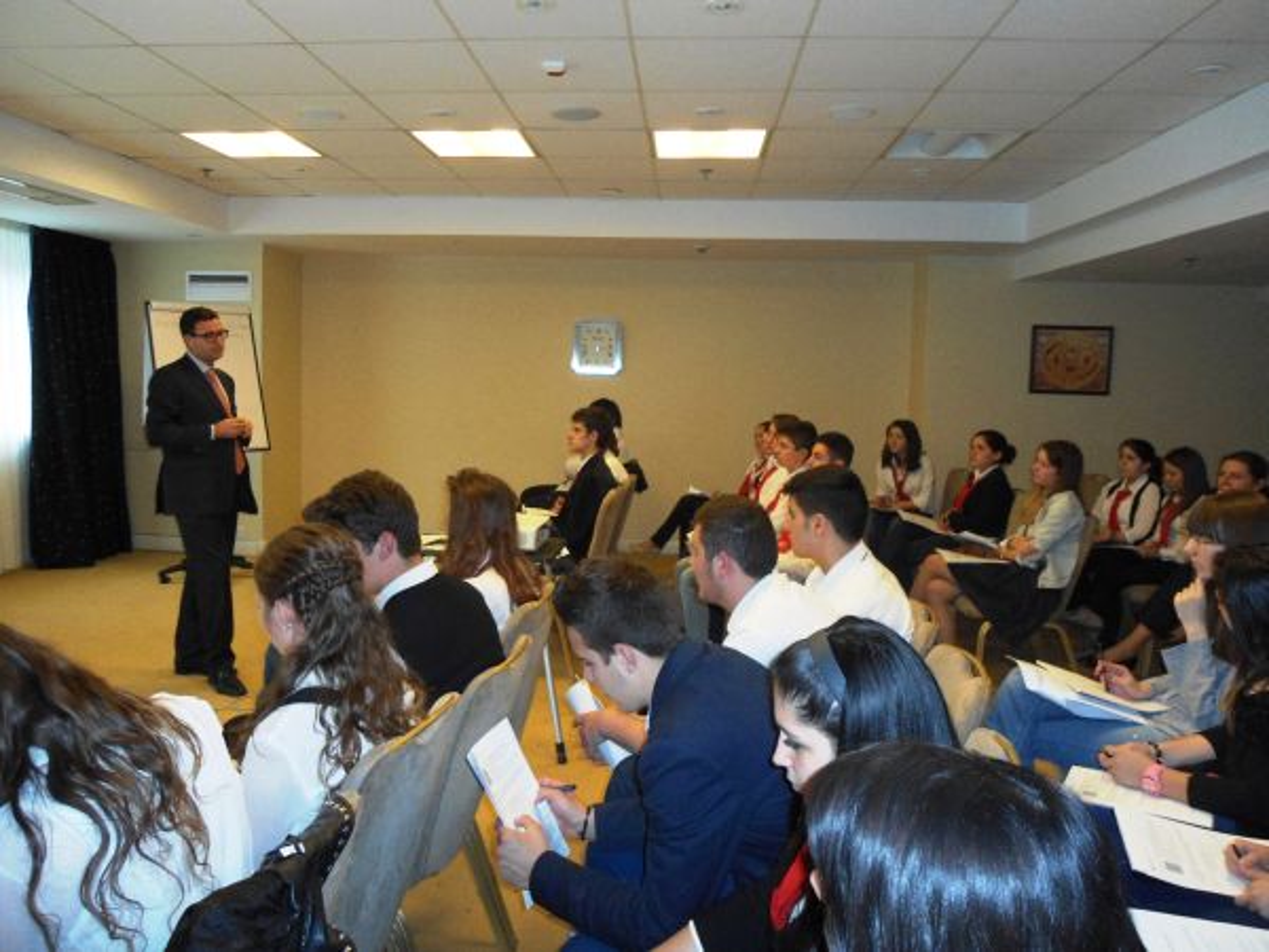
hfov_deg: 67.3
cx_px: 634
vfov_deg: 53.1
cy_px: 476
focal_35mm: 26
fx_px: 953
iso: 200
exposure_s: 1/60
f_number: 2.8
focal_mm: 4.7
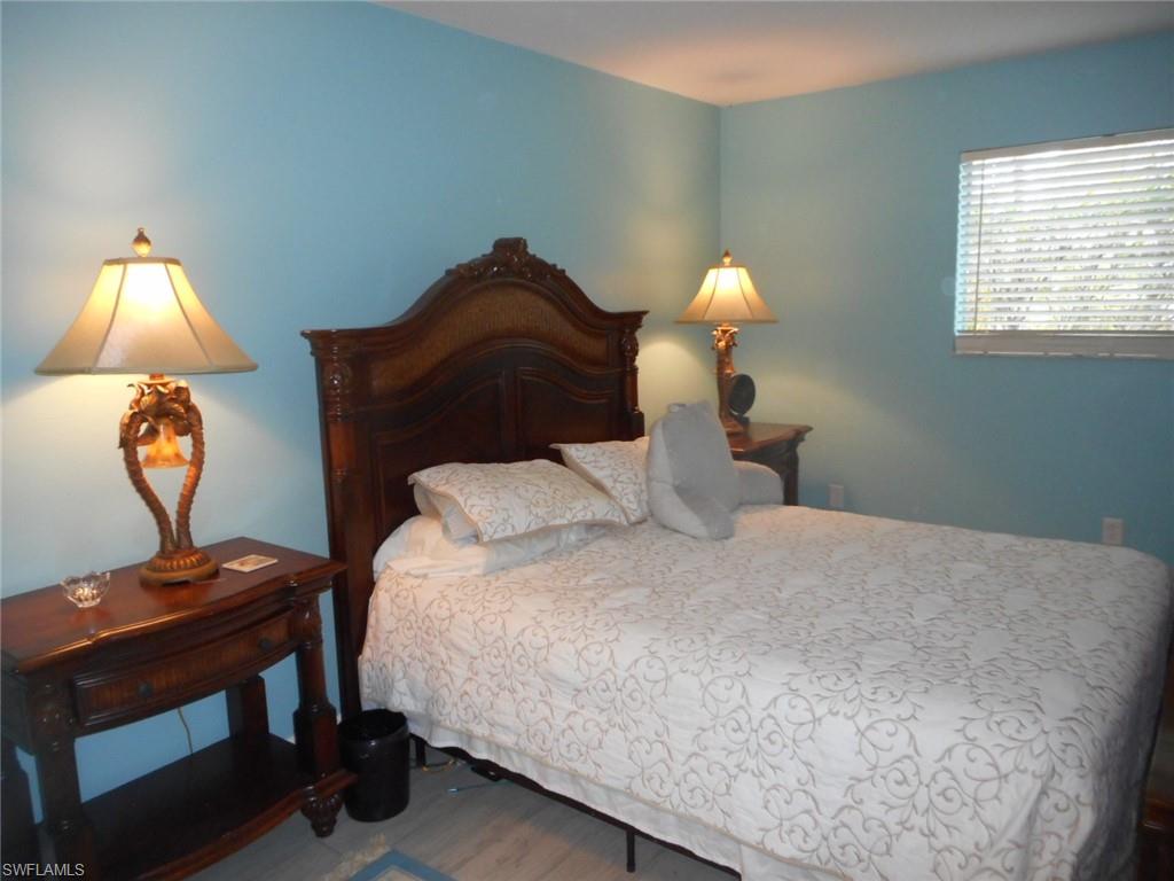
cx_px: 587
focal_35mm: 25
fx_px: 848
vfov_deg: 54.9
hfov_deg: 69.4
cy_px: 440
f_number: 3.7
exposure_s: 1/25
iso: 320
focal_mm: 4.5
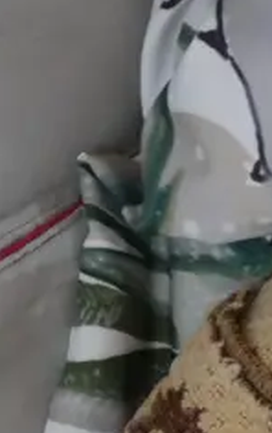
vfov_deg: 10.7
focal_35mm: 193
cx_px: -282
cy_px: 488
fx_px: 2284
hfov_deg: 6.6
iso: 3200
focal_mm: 21
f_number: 4.6
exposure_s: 1/15
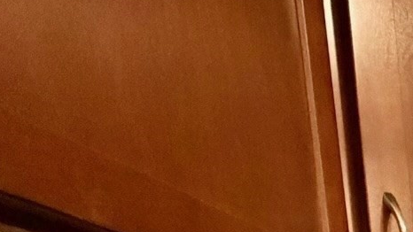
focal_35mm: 67
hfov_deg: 17.9
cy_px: 540
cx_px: 873
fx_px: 734
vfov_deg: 13.6
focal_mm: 2.22
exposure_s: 1/60
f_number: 2.2
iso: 1000
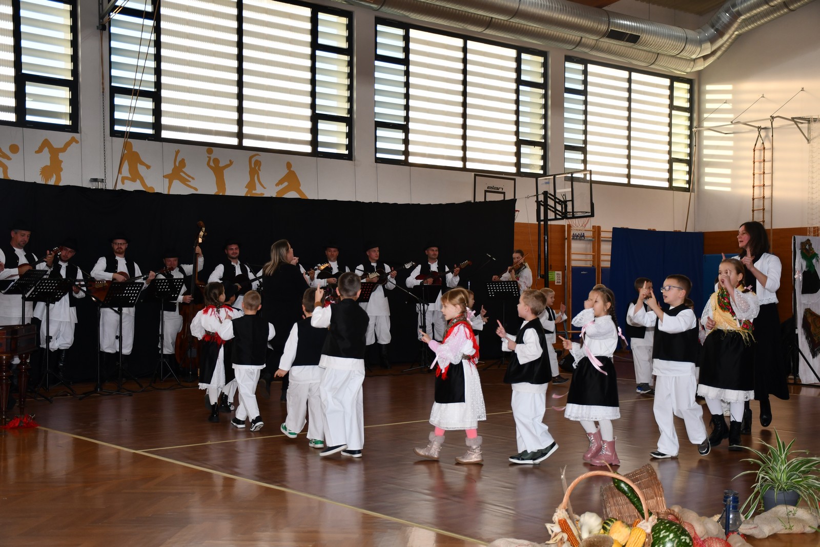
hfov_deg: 41.1
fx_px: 1093
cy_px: 274
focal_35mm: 48
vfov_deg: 28.1
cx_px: 410
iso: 320
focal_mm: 32
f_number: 4
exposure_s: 1/125
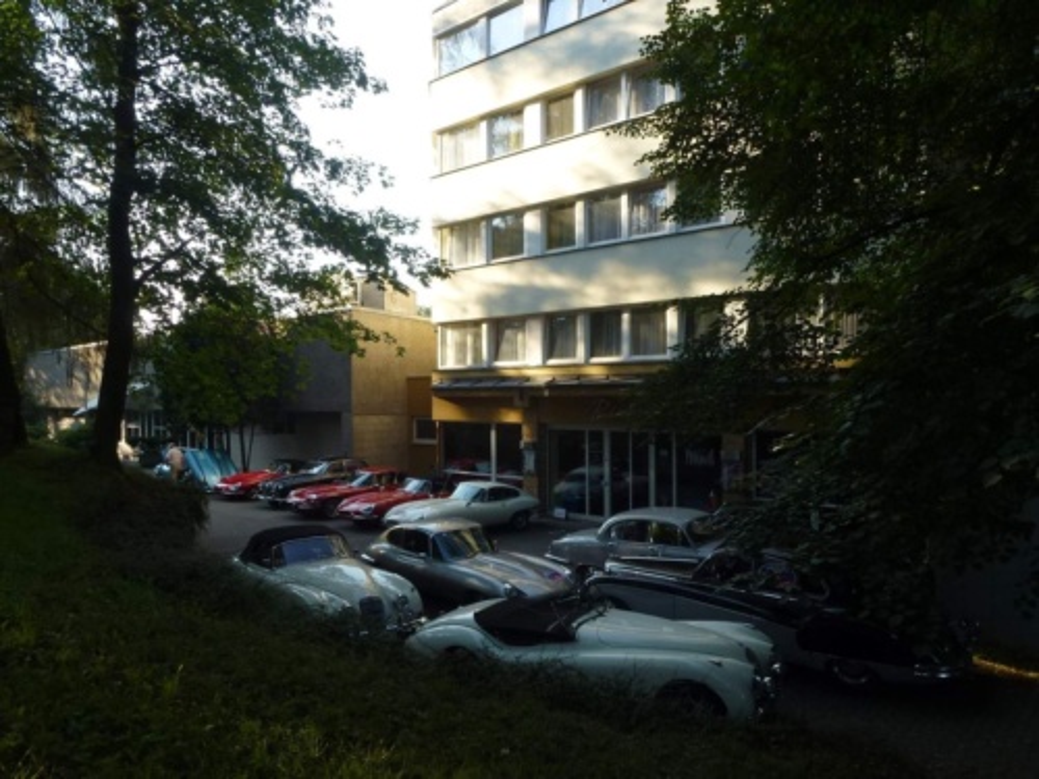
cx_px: 520
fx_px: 720
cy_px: 390
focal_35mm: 24
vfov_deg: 56.8
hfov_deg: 71.6
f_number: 4
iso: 100
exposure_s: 1/125
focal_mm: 4.3
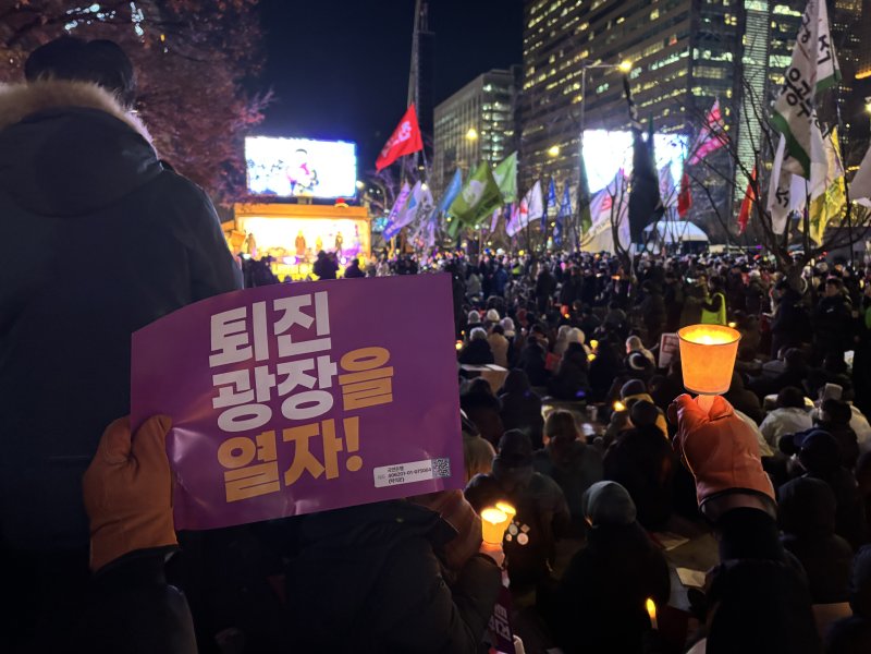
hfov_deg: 67.3
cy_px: 327
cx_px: 436
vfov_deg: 53.1
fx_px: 654
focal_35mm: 26
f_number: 1.6
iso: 800
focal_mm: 5.96
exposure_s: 1/30
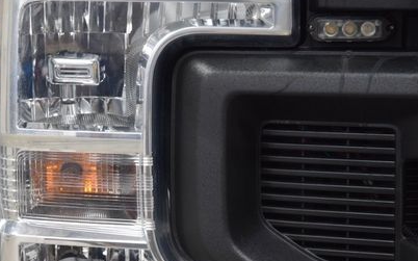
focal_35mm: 151
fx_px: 1720
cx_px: 142
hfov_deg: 13.8
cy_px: 182
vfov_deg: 8.7
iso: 1600
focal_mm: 62
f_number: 4.5
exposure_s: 1/80
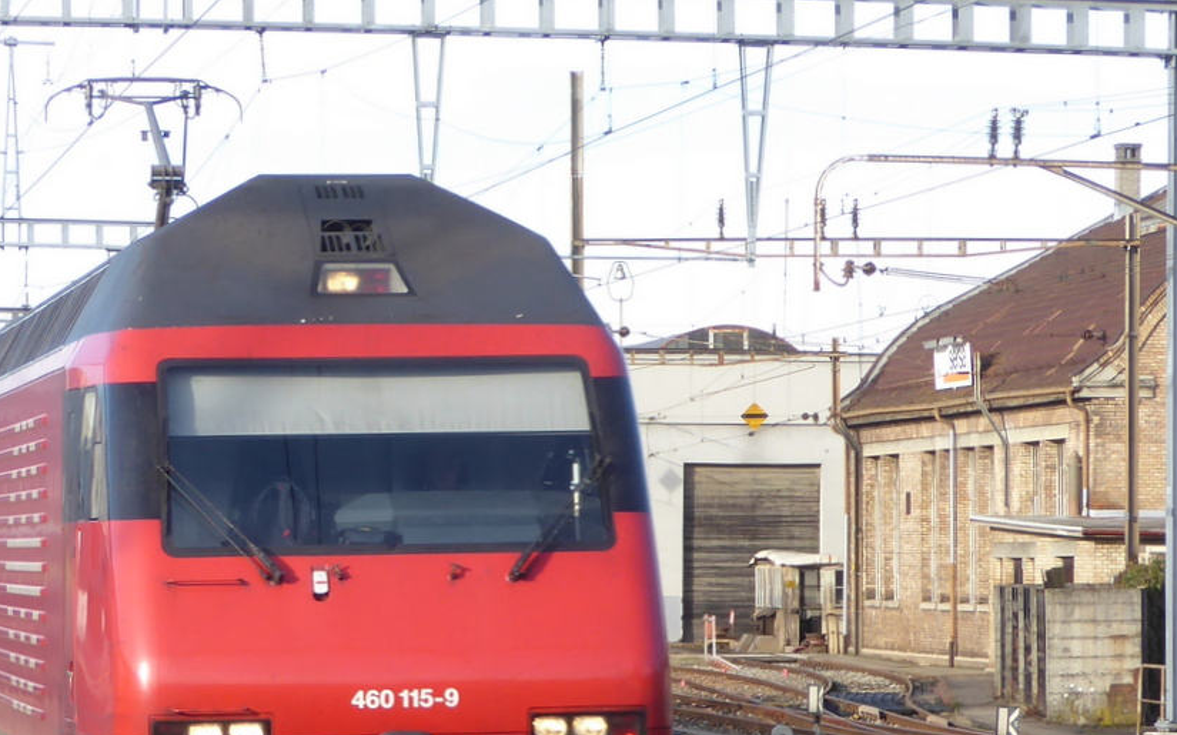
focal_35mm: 122
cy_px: 574
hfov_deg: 17.1
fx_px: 3912
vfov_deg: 10.7
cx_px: 372
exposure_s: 1/125
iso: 80
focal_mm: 13.2
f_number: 4.6
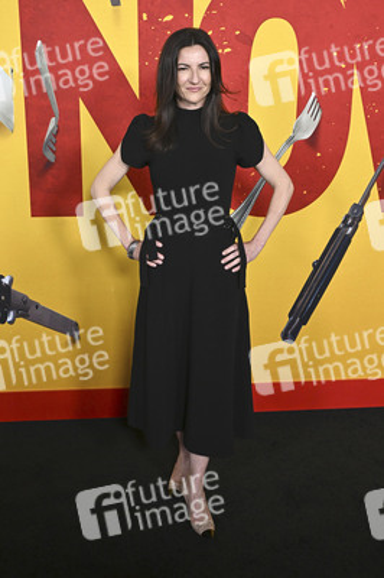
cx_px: 192
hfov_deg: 35.0
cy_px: 289
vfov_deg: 50.7
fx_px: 609
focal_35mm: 38
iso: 2000
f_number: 6.3
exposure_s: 1/250
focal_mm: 38
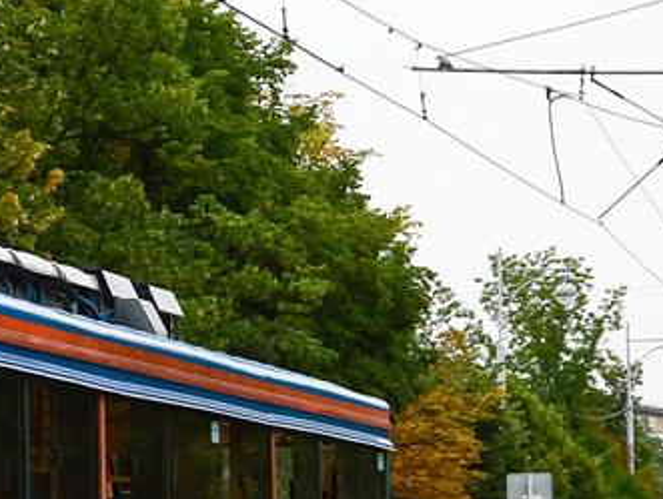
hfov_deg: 7.8
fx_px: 4755
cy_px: 307
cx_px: -419
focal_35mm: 248
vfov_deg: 6.0
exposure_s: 1/400
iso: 400
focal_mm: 38
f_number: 5.6
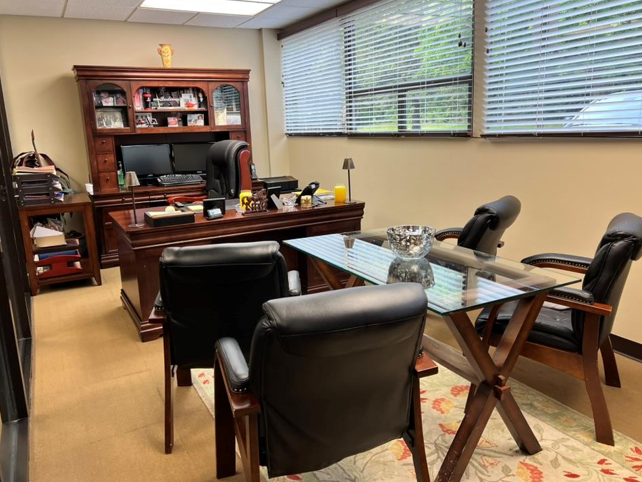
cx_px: 325
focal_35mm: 28
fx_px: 519
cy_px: 231
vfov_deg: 49.7
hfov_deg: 63.4
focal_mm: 5.7
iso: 80
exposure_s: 1/120
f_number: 1.5
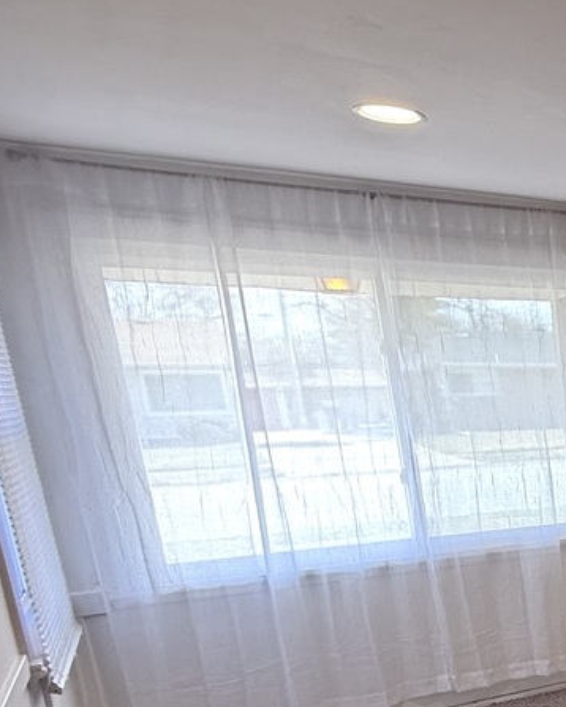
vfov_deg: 40.0
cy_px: 585
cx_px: 990
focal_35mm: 44
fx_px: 921
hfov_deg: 22.4
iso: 100
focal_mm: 2.22
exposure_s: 1/120
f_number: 2.2
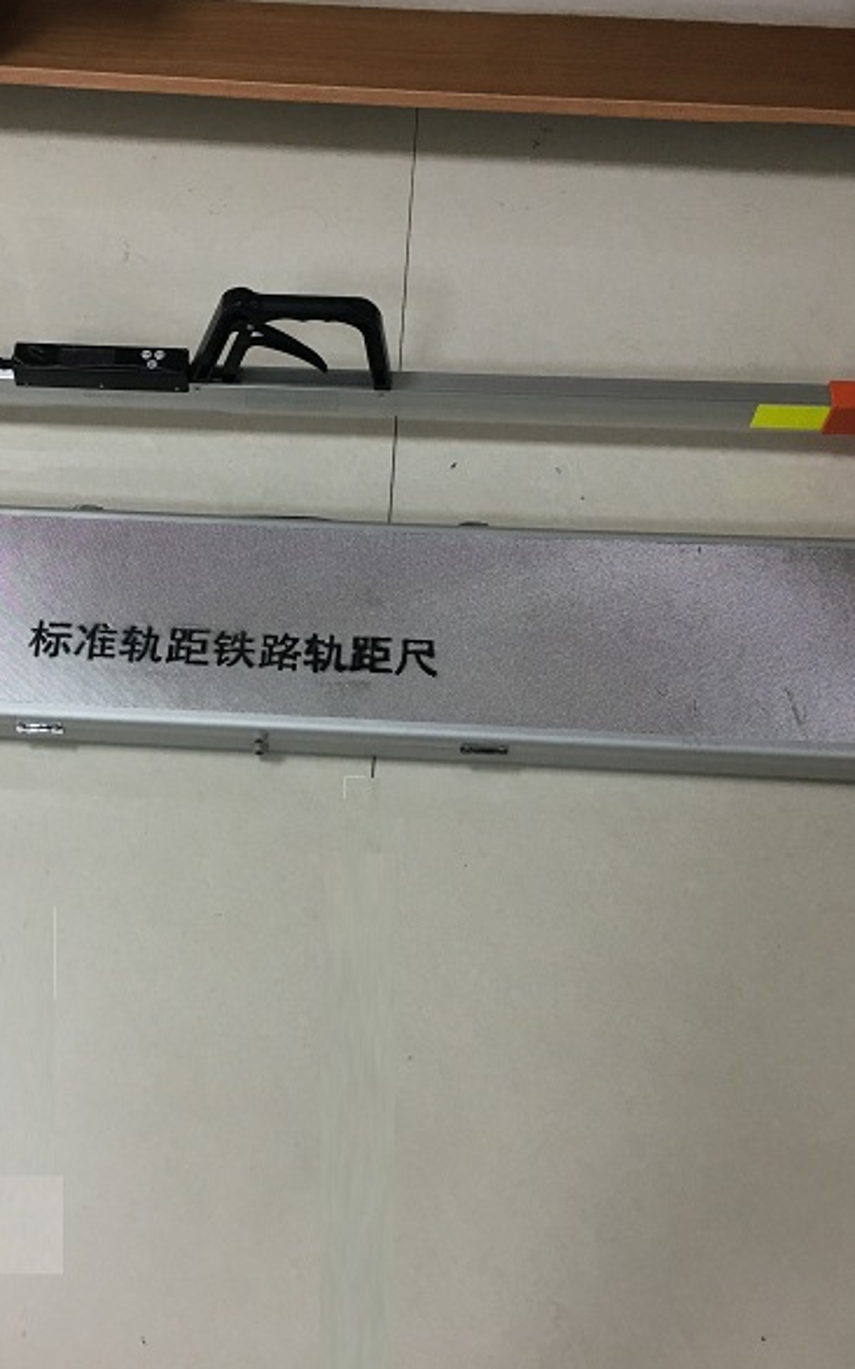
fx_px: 1567
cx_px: 285
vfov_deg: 47.2
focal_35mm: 42
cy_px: 673
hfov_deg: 30.3
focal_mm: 4.15
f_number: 2.2
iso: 125
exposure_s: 1/33
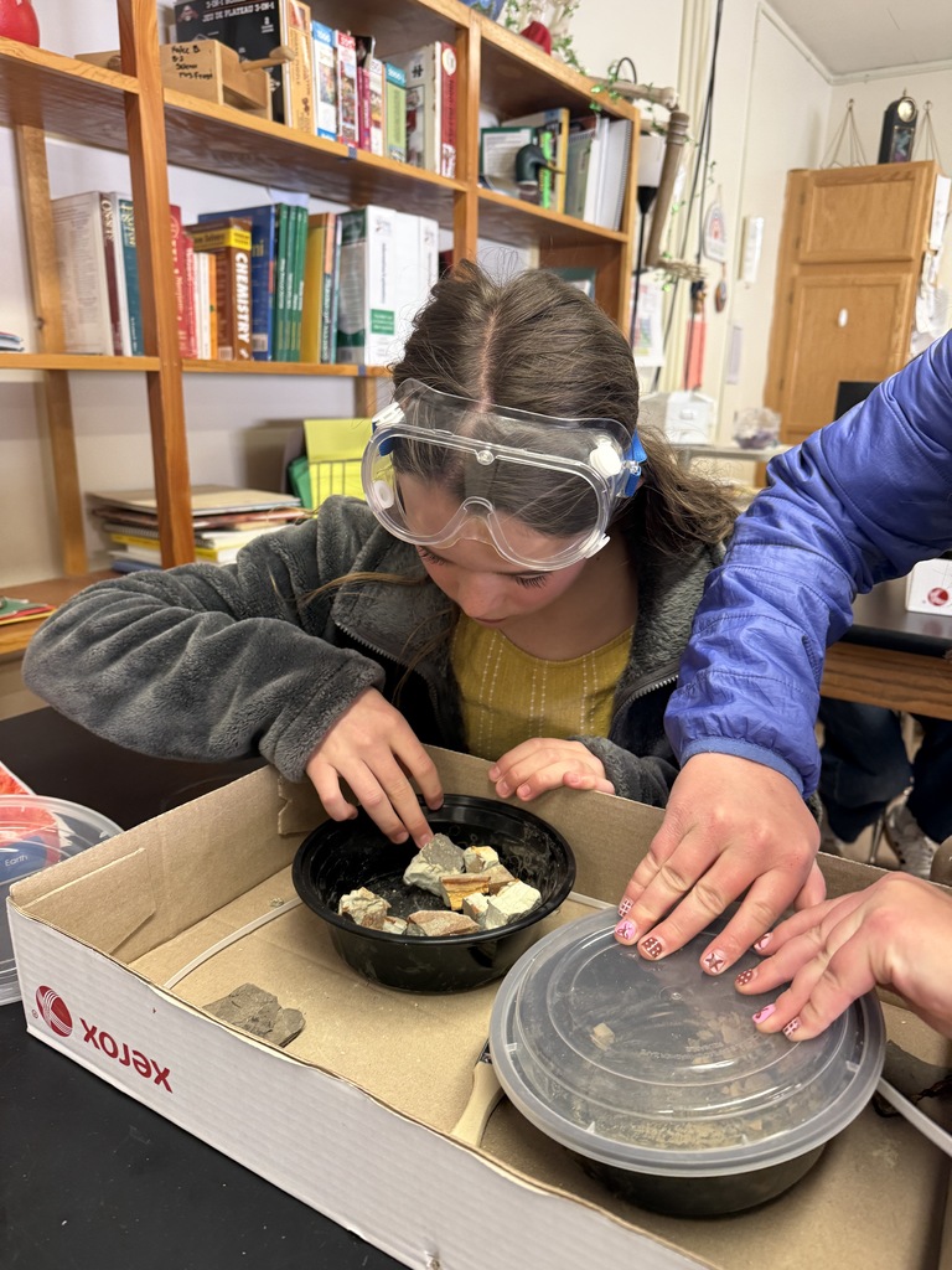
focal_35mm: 24
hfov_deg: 56.8
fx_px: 880
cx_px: 476
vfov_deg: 71.6
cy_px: 635
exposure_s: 1/60
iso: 200
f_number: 1.78
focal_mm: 6.76
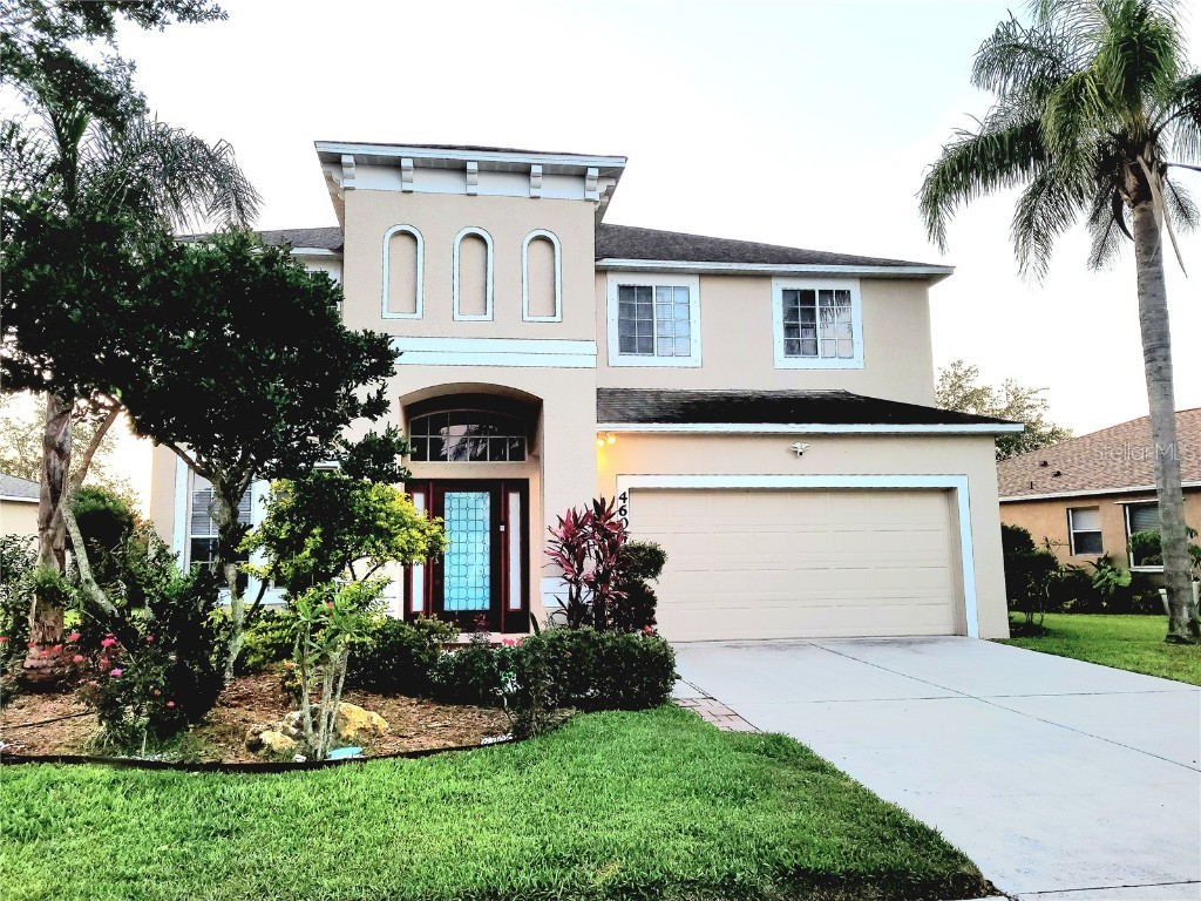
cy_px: 450
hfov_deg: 67.3
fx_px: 902
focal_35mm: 26
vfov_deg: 53.1
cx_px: 600
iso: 50
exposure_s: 1/120
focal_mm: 5.4
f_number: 1.8
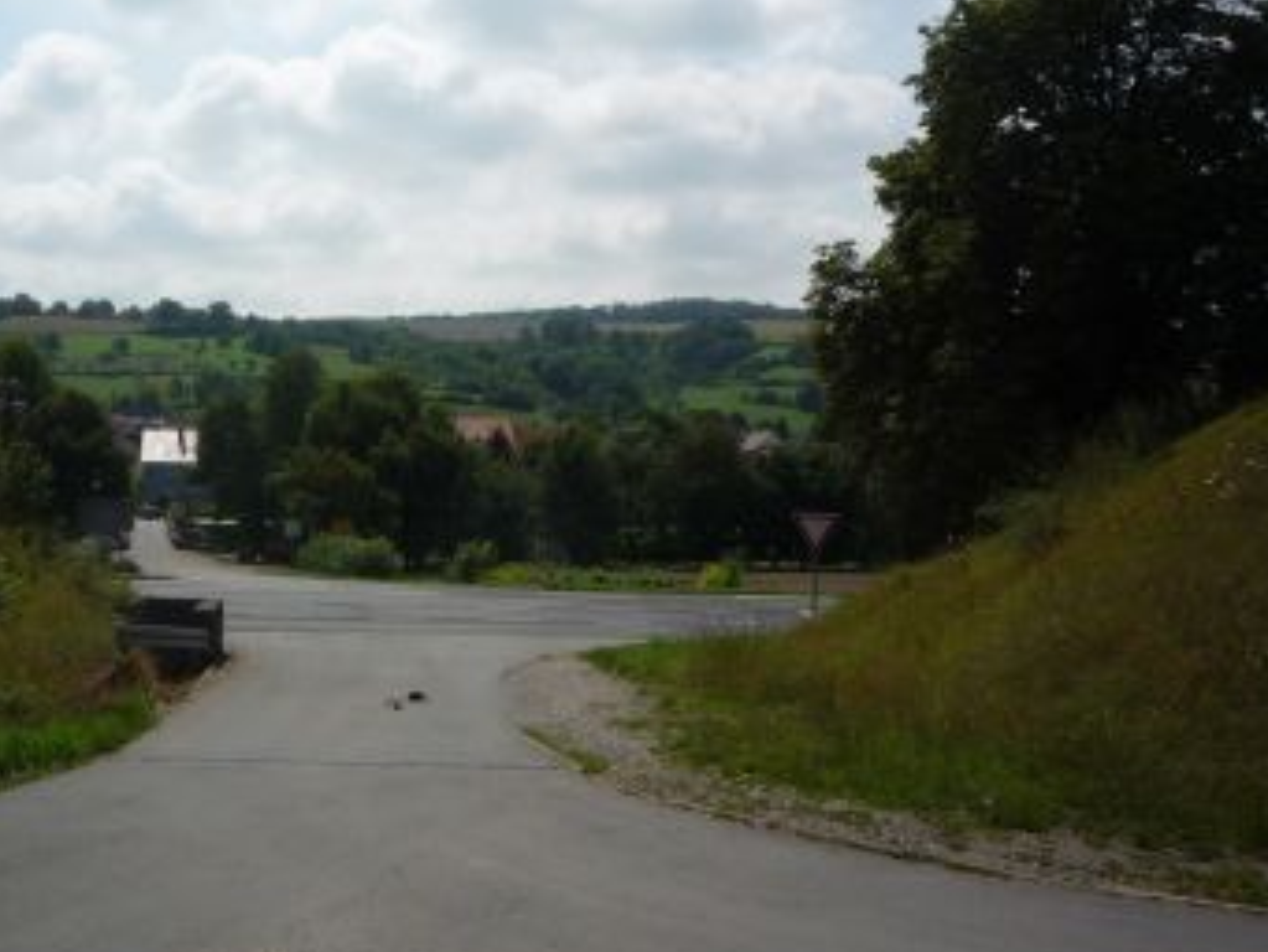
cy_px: 428
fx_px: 1649
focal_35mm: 45
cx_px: 409
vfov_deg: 32.2
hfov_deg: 41.4
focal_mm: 5.2
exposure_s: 1/800
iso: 100
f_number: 5.6
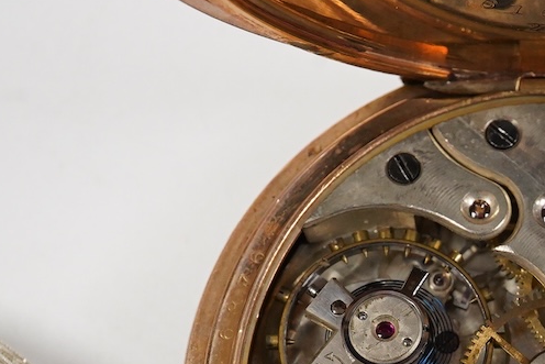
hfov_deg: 19.3
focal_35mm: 102
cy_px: 396
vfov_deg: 13.2
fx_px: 1545
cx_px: 585
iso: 2500
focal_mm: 30
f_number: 16
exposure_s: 1/100
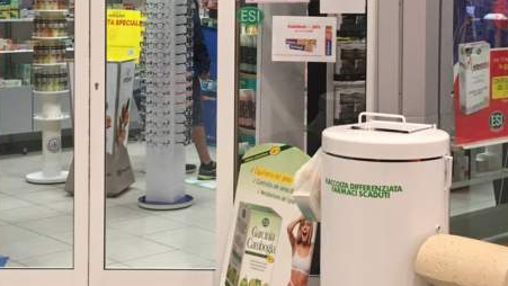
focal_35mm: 70
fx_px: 943
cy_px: 18
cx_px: 304
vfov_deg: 17.0
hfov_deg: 30.1
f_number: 2.2
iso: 50
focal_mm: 4.15
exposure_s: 1/33
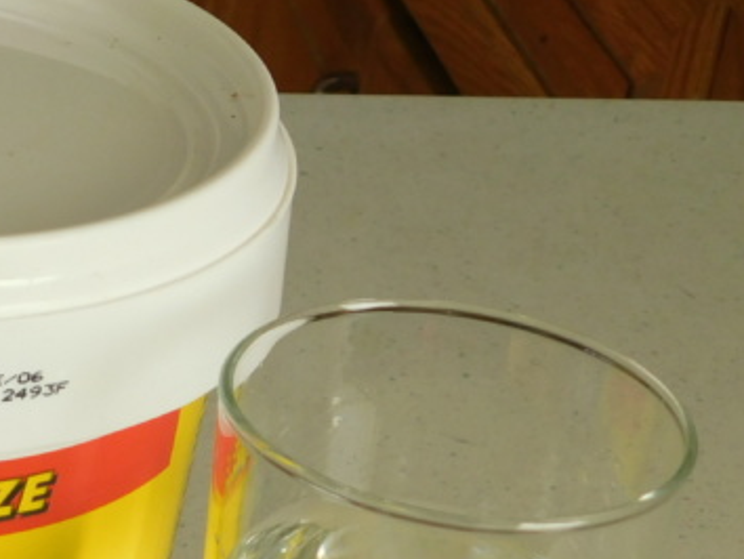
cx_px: -296
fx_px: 2796
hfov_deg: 14.4
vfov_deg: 11.2
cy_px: 683
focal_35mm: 130
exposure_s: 1/100
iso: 125
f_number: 3.7
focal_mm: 8
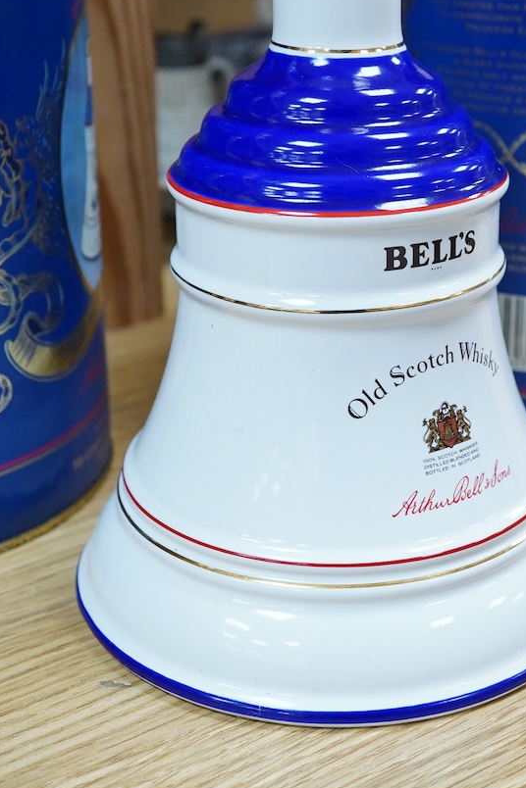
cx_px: 335
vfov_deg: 31.7
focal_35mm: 63
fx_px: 1381
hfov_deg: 21.5
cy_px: 288
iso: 2500
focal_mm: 30
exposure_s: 1/200
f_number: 8
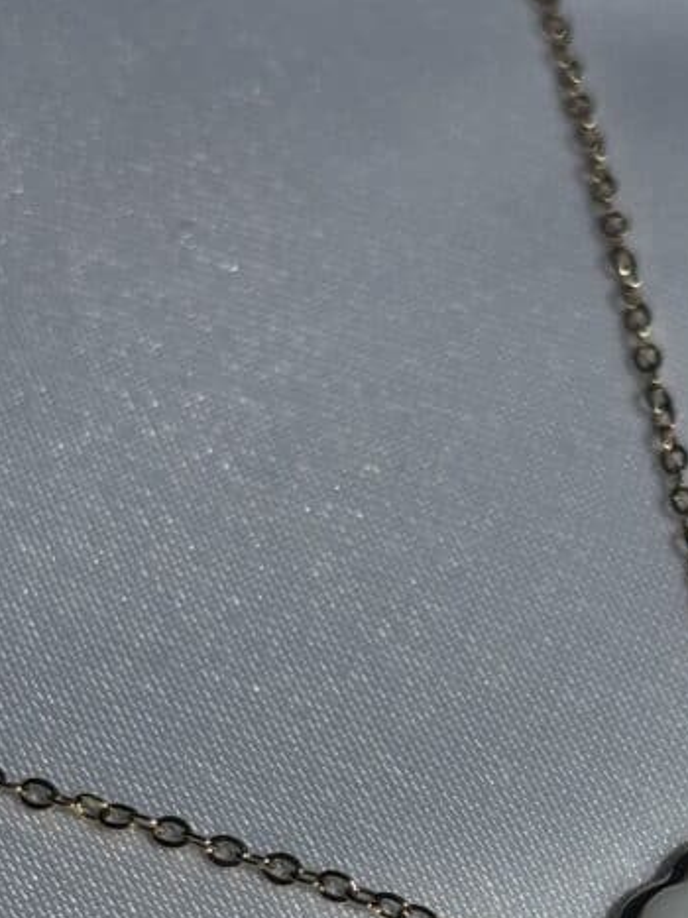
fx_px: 3022
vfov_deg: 17.0
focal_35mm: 114
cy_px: 832
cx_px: 684
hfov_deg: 12.8
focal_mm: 5.96
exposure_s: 1/7692
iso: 25
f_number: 1.6
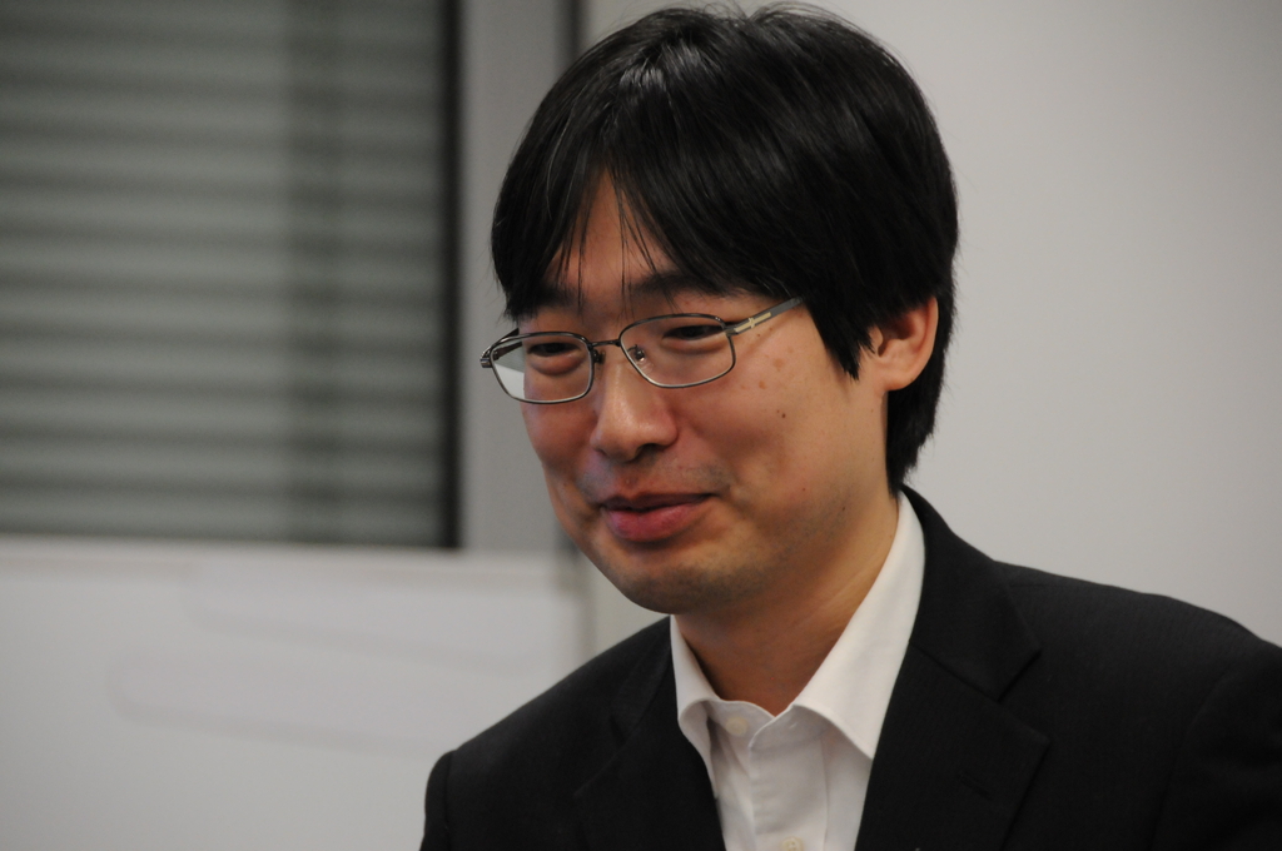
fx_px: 9069
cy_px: 426
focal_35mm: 255
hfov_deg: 8.1
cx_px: 641
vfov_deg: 5.4
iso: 1600
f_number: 5.6
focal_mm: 170
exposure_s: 1/80
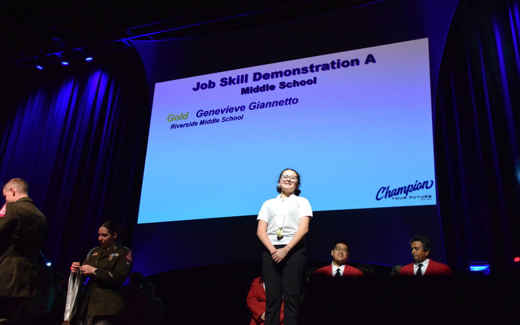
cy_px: 167
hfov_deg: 56.7
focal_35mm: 34
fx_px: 482
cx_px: 258
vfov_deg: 37.3
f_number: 3.5
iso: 3200
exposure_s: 1/500
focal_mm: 22
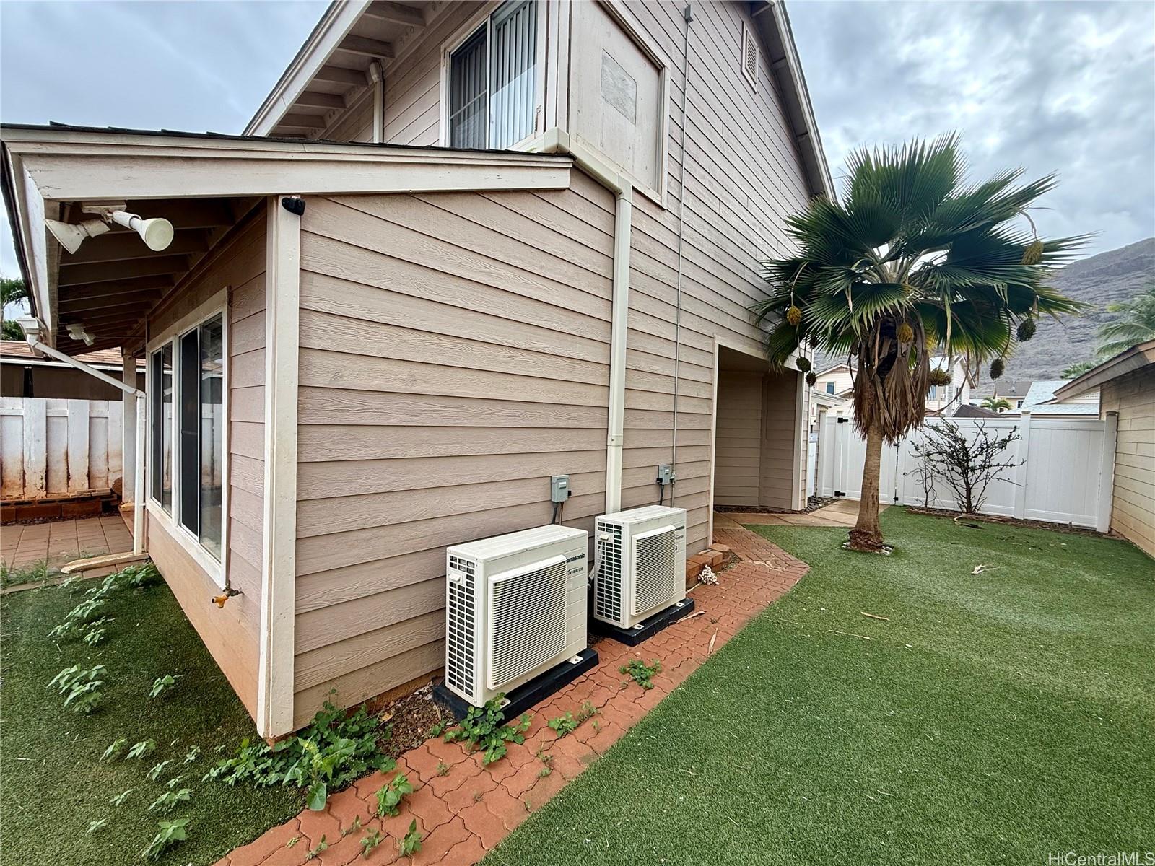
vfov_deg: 85.7
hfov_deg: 102.1
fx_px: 467
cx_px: 578
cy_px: 433
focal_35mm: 14
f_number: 2.2
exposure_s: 1/458
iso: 50
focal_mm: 2.22
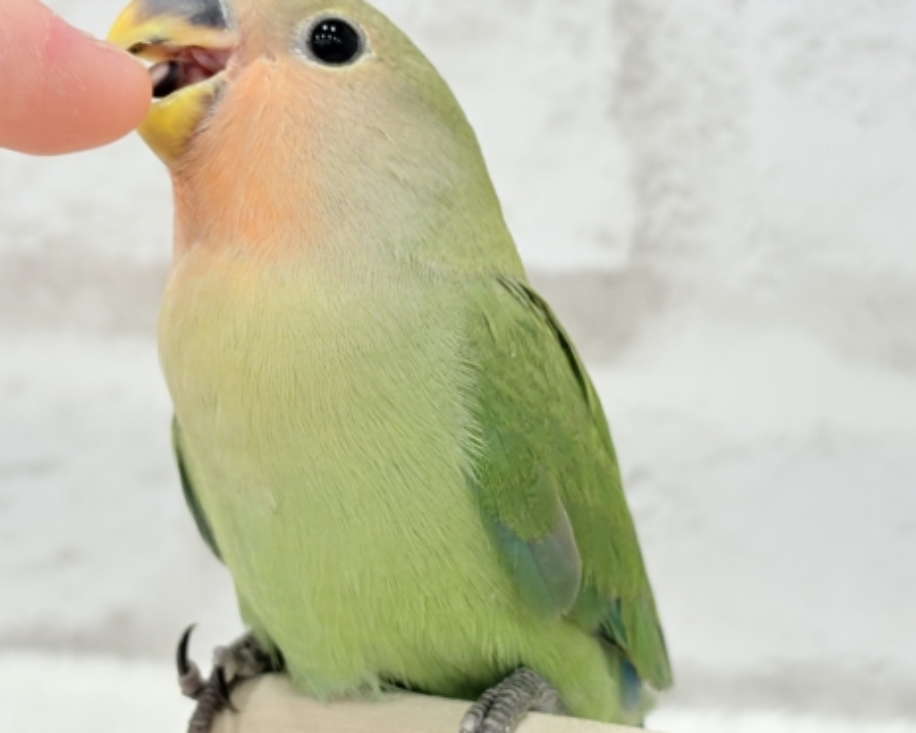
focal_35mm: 70
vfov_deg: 21.8
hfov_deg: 27.1
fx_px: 1897
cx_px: 430
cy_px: 296
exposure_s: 1/50
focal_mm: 5.96
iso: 50
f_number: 1.6
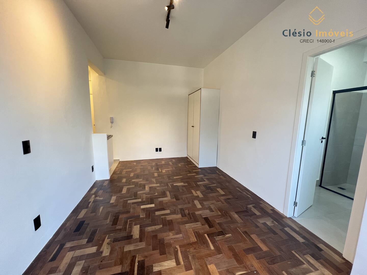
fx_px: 138
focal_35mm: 13
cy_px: 138
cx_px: 184
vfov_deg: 89.9
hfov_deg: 106.2
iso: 160
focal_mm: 1.57
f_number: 1.8
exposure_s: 1/60
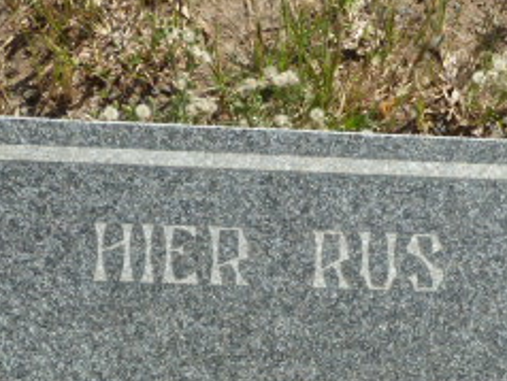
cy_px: 473
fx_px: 1378
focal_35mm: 94
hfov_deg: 20.7
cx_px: 358
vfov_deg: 15.1
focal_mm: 5.7
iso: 80
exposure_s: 1/400
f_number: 4.5
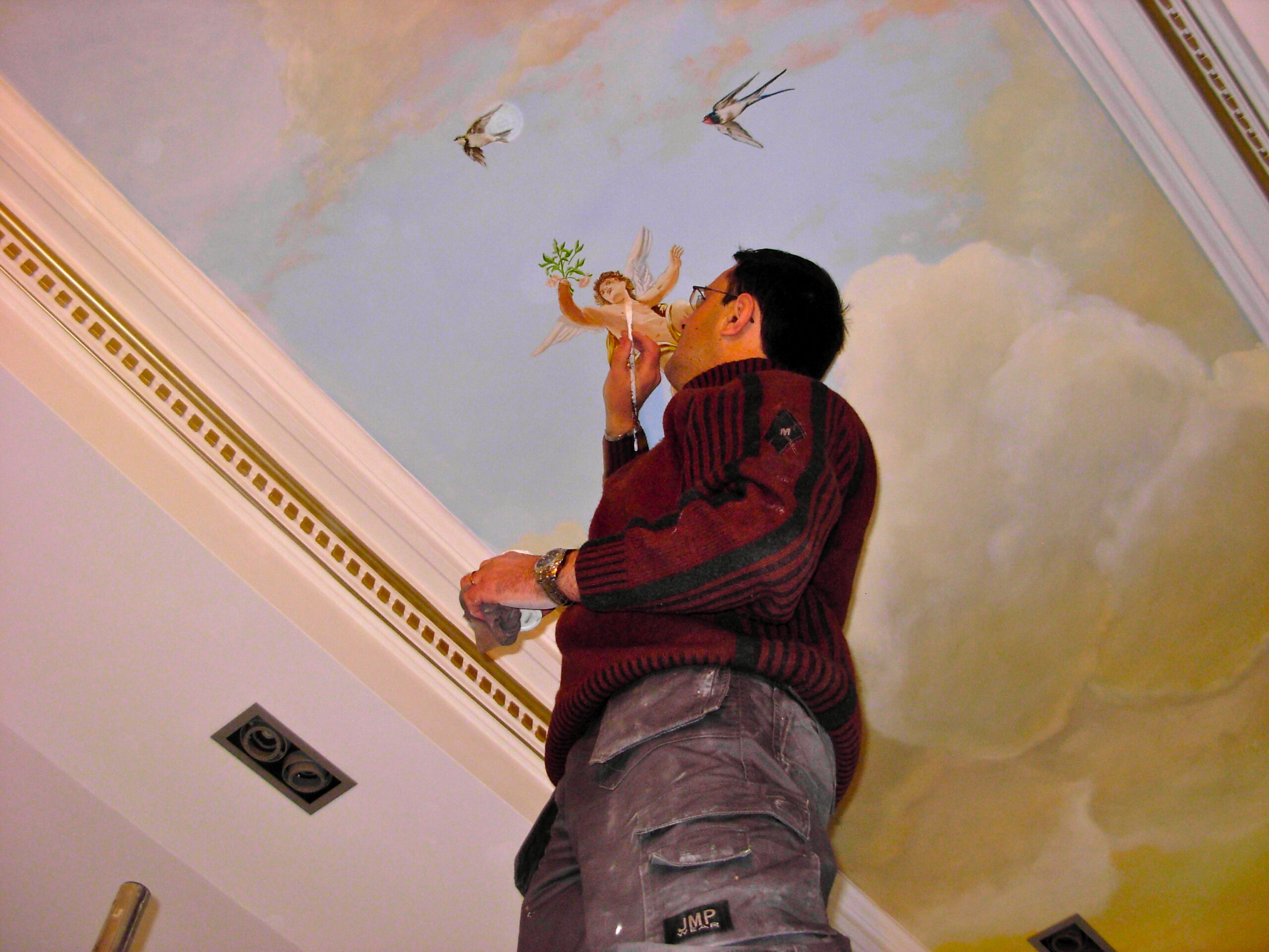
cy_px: 476
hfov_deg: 49.0
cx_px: 634
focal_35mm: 38
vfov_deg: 37.7
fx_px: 1393
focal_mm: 6.3
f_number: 2.9
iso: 79
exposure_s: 1/22.6
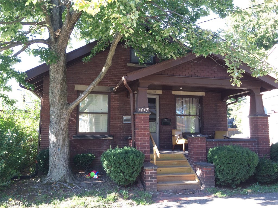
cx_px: 139
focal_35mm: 29
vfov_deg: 48.2
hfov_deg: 61.7
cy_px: 104
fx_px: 233
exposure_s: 1/120
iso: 50
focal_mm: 4.15
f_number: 2.2
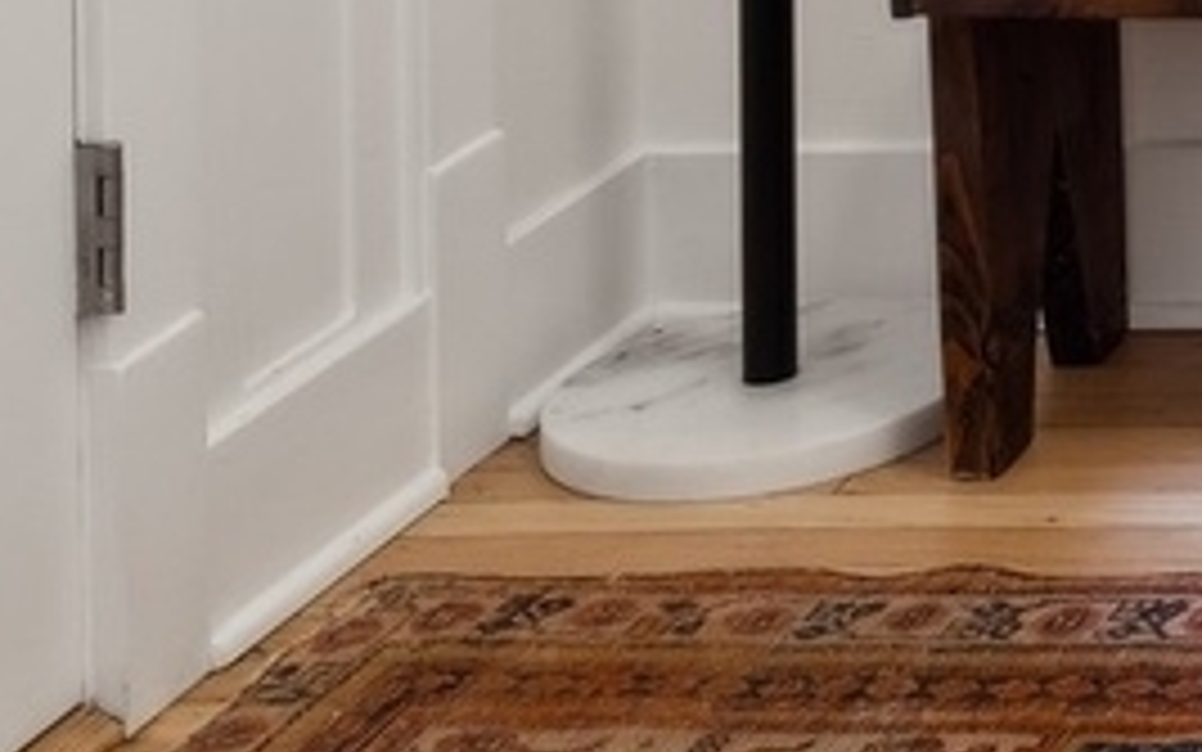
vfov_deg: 10.9
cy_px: -928
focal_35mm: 105
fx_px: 3440
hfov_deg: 15.8
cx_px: 2359
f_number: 8
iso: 320
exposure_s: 1/4
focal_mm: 17
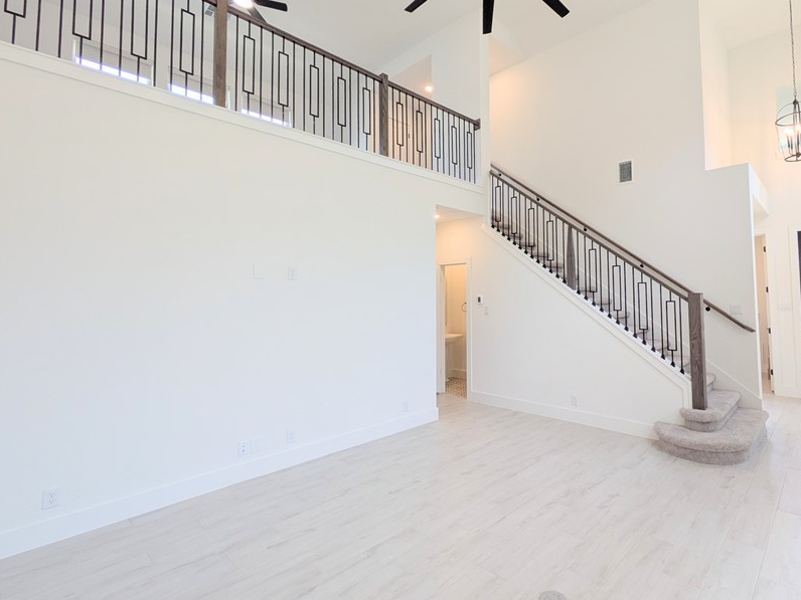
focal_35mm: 18
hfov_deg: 86.7
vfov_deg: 71.4
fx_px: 417
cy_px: 269
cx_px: 477
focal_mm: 1.83
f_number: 2.2
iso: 43
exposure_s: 1/120
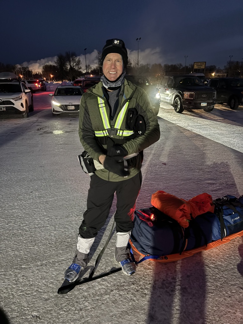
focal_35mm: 26
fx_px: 243
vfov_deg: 67.3
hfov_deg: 53.1
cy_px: 162
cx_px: 122
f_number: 1.6
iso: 1000
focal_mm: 5.96
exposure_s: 1/16
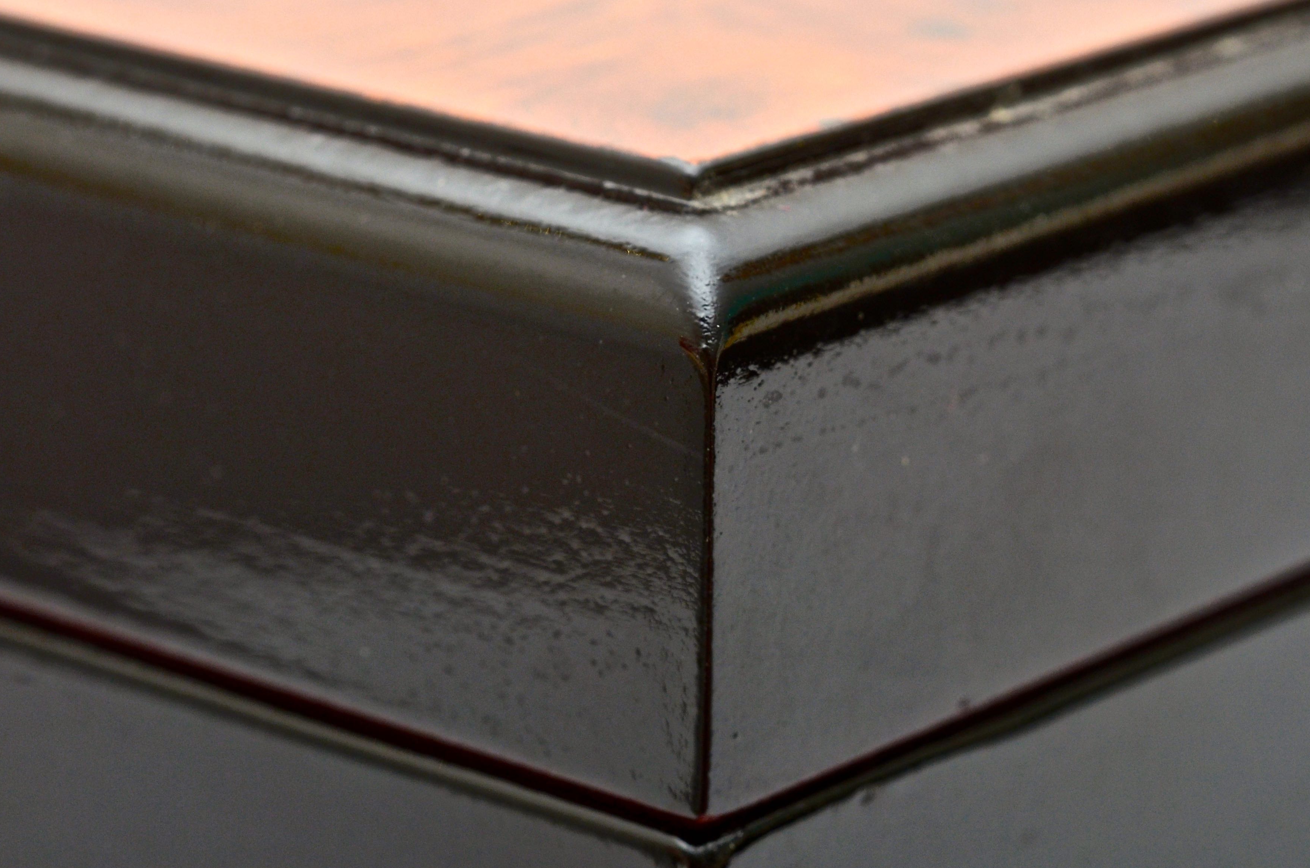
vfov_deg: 12.1
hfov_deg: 18.2
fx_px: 4092
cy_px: 341
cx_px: 700
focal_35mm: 113
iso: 160
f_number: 8
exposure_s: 1/250
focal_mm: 55
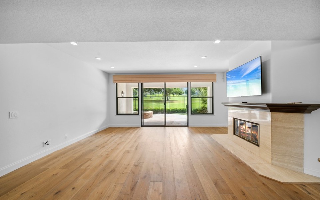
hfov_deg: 109.3
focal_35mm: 13
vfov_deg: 82.8
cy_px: 101
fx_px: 113
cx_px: 165
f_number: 8
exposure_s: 1/50
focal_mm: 12
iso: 400
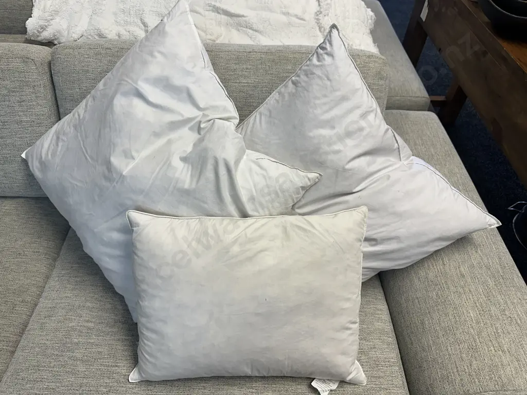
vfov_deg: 56.8
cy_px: 198
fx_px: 365
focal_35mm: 24
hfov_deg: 71.6
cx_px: 264
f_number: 1.78
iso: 80
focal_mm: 6.86
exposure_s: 1/100
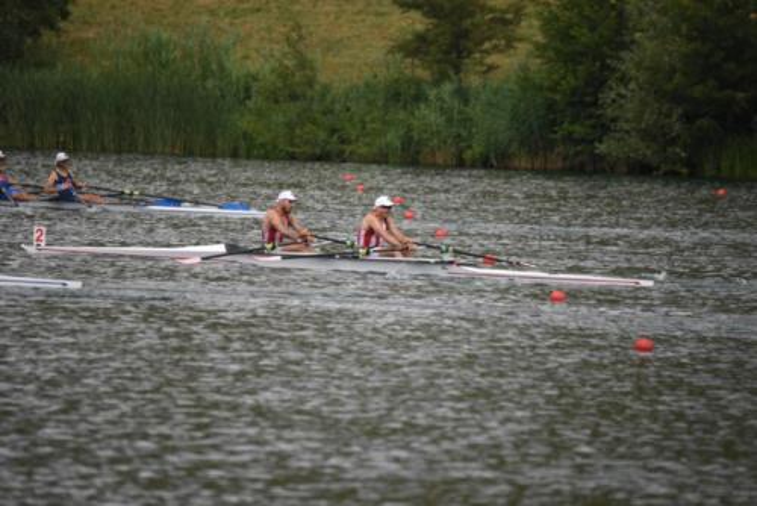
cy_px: 253
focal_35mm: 400
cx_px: 378
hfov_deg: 5.2
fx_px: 8416
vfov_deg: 3.4
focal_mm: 400
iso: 320
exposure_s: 1/640
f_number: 5.6
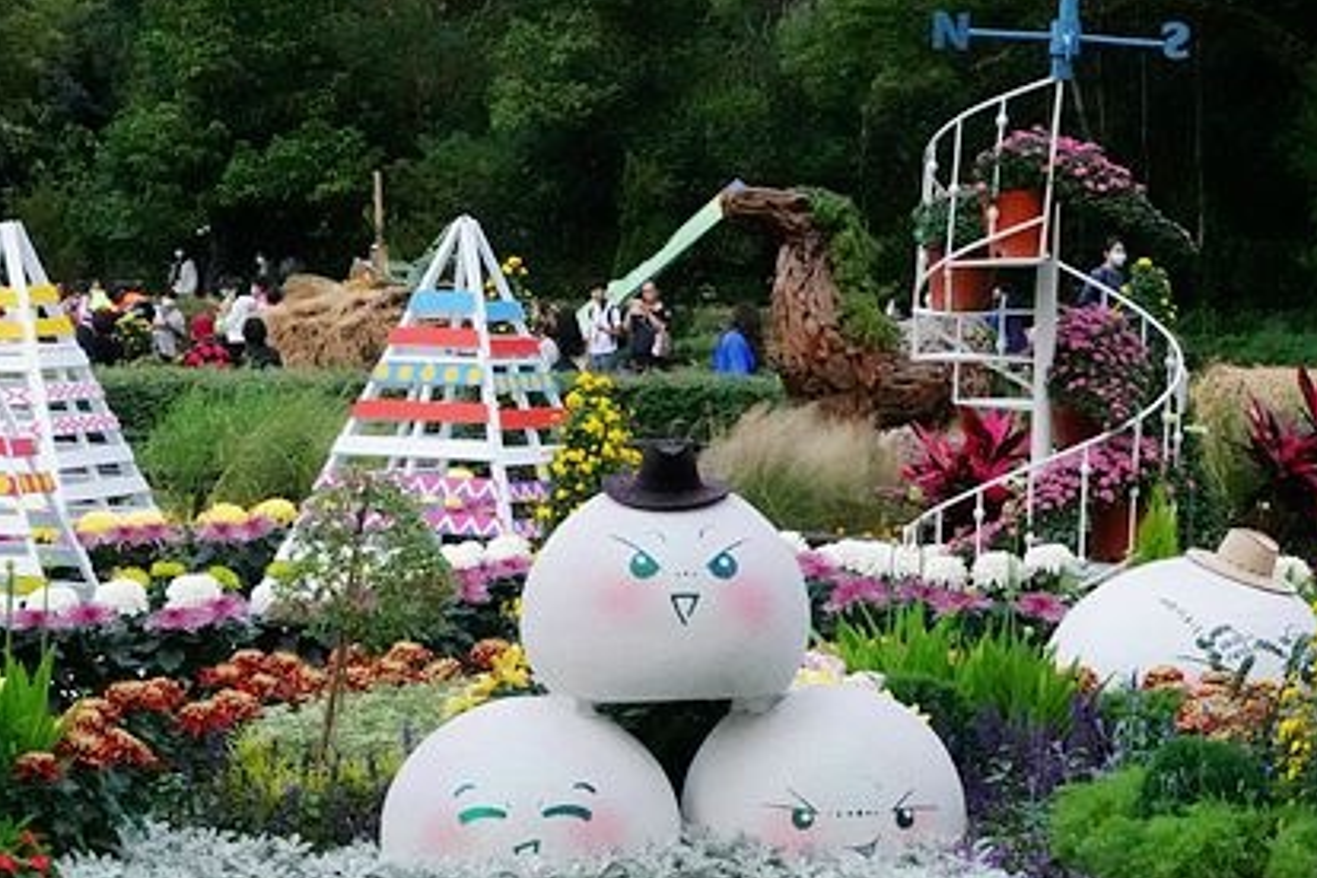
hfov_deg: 18.0
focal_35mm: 113
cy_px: 361
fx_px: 4134
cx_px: 404
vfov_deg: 12.1
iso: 6400
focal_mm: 26.37
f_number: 7.1
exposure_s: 1/1000
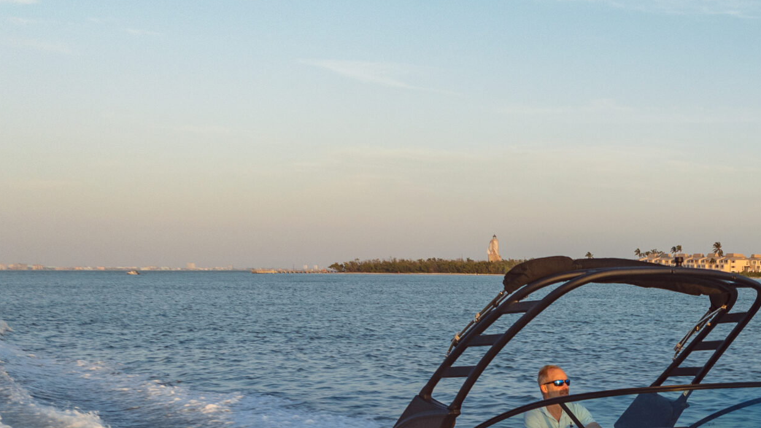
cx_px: 743
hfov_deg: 35.2
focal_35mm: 54
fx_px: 1089
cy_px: 526
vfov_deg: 20.6
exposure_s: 1/120
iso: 100
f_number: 2.8
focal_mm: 12.29
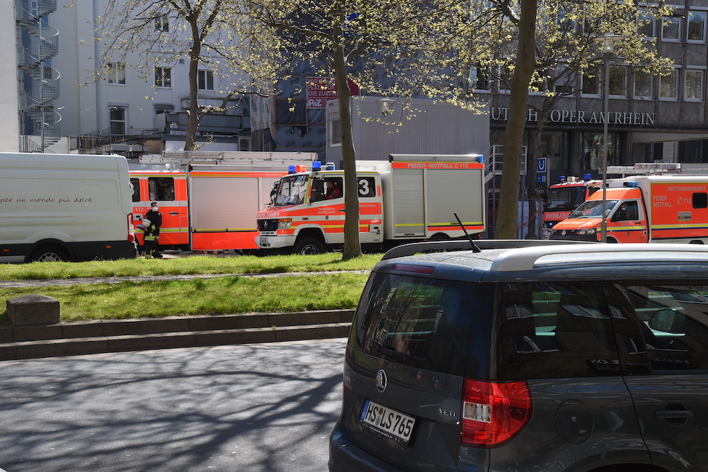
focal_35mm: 50
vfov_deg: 27.0
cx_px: 354
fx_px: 983
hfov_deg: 39.6
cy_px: 236
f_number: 14
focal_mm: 50
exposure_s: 1/800
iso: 2000
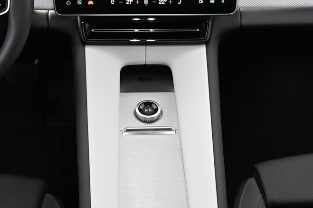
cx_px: 143
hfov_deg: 33.9
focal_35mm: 59
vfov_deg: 23.0
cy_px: 98
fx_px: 513
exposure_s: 1/25
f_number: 3.5
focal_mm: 16
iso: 1600
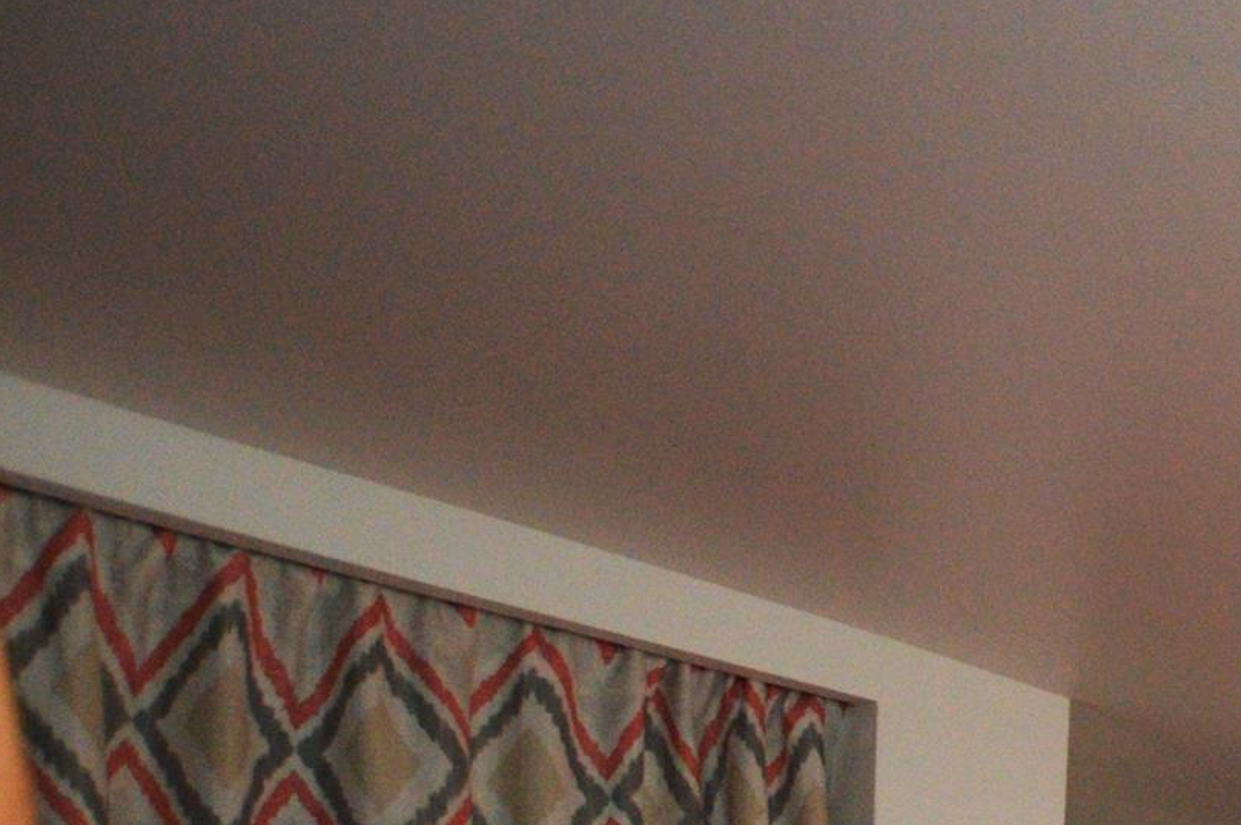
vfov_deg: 19.4
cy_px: 1366
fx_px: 1963
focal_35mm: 57
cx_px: 2316
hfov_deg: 21.0
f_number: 4
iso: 1600
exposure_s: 1/200
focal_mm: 10
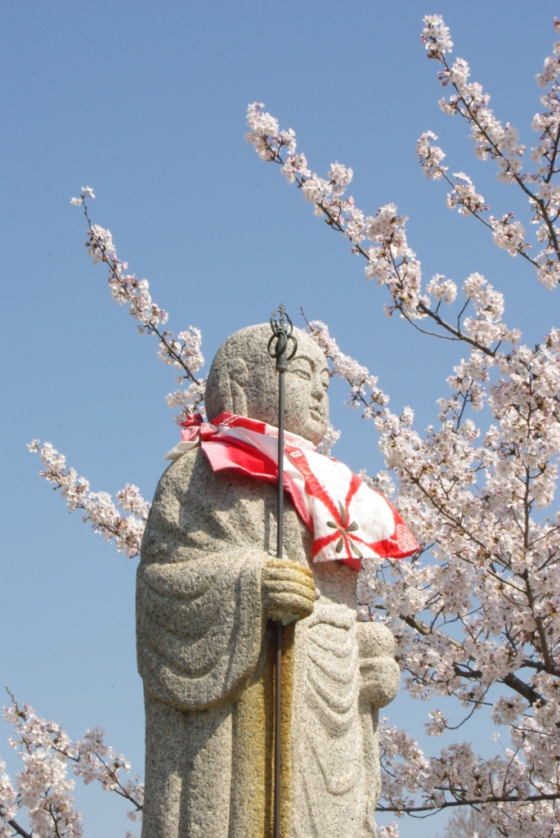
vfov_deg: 20.0
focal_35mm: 102
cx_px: 280
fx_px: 2374
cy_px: 419
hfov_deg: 13.5
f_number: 32
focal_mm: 68
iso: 400
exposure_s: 1/90
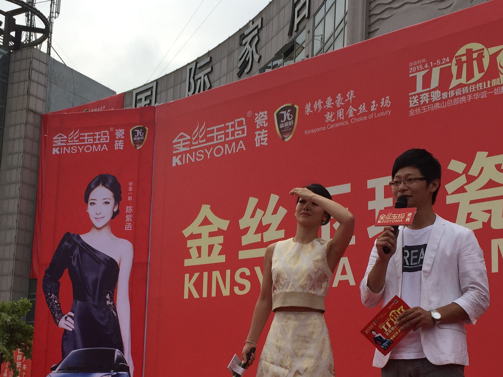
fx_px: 857
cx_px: 192
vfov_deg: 24.5
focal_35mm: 59
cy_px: 285
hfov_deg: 32.6
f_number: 2.2
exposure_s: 1/2825
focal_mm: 4.15
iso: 32
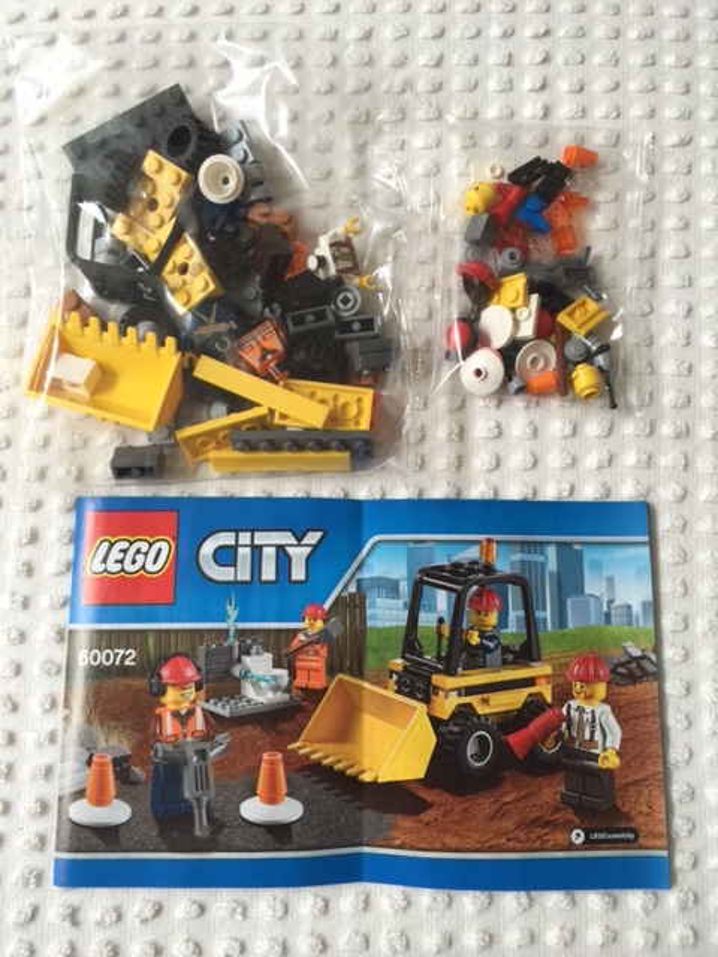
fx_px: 802
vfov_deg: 61.7
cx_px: 359
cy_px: 478
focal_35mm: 29
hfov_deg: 48.2
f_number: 2.2
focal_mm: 4.15
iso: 40
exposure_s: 1/40
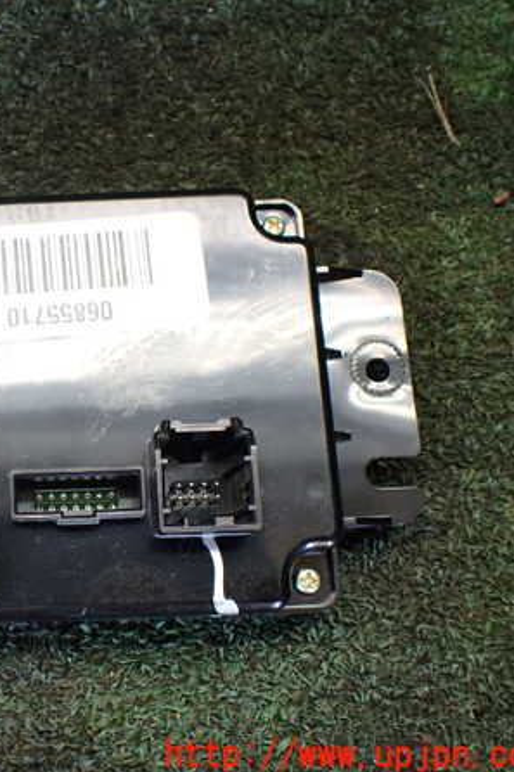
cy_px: 388
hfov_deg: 30.3
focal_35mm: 42
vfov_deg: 46.4
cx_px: 36
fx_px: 900
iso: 400
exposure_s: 1/125
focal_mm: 5.4
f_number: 2.3
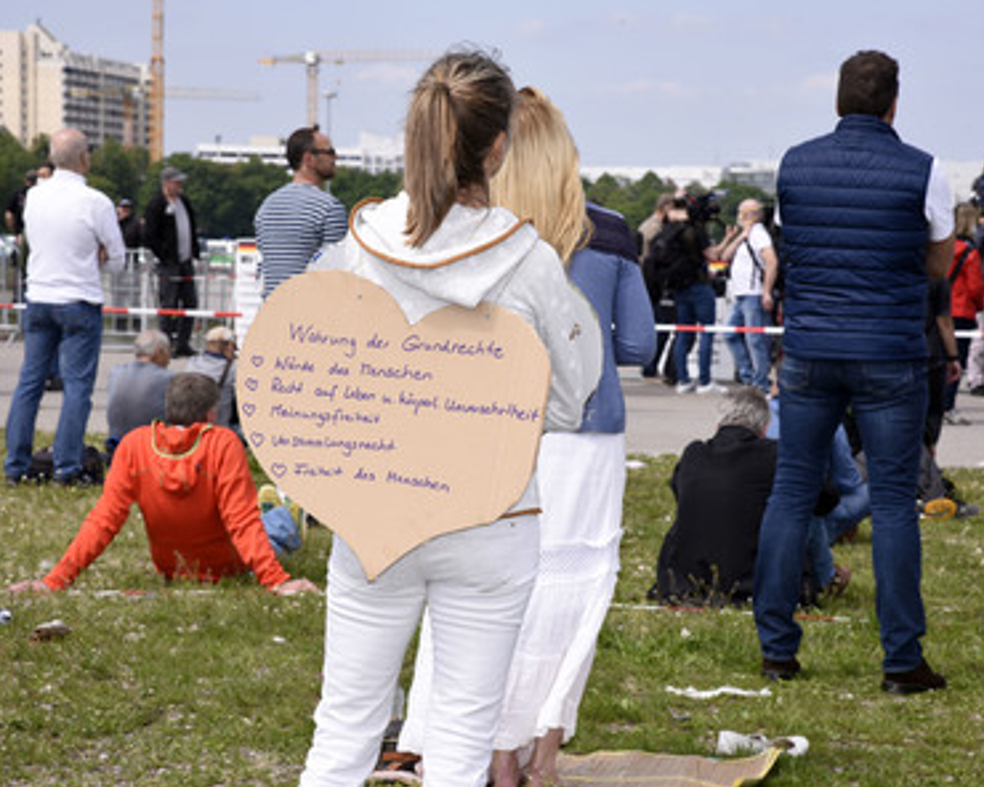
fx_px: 3495
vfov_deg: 12.9
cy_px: 396
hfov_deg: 16.0
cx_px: 493
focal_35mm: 120
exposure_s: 1/160
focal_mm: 105
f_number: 11
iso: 160
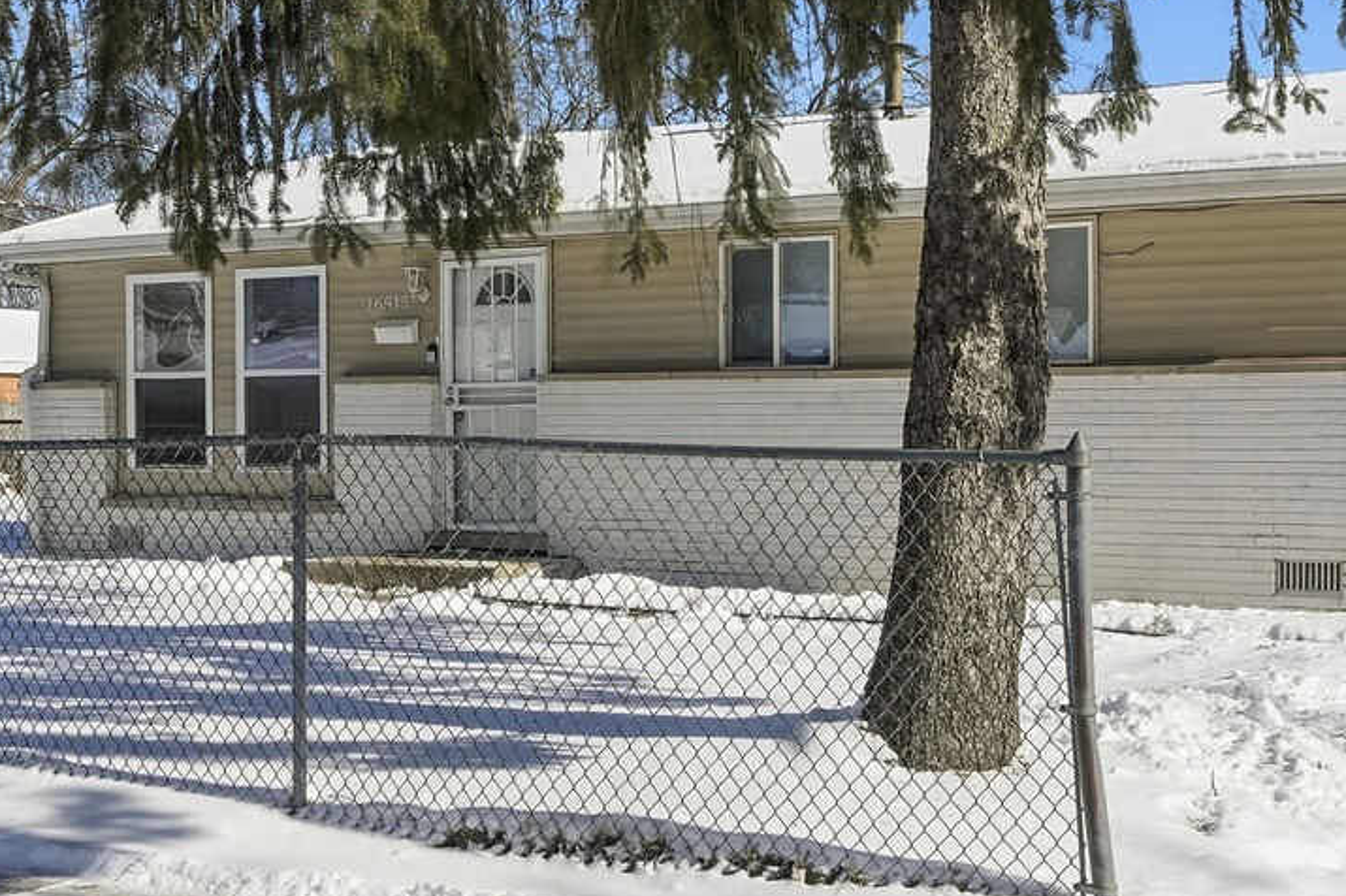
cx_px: 813
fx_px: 2205
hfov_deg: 33.8
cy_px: 360
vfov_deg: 22.9
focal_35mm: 59
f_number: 8
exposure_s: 1/8000
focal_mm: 26
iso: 800
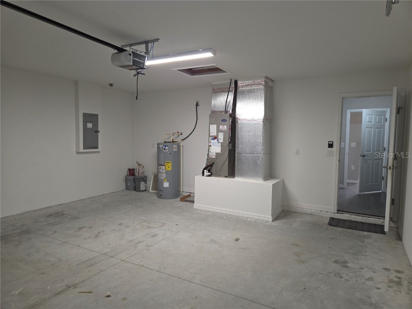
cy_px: 154
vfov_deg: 58.9
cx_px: 206
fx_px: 274
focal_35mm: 23
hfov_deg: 73.9
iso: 100
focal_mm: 5.4
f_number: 1.8
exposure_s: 1/30
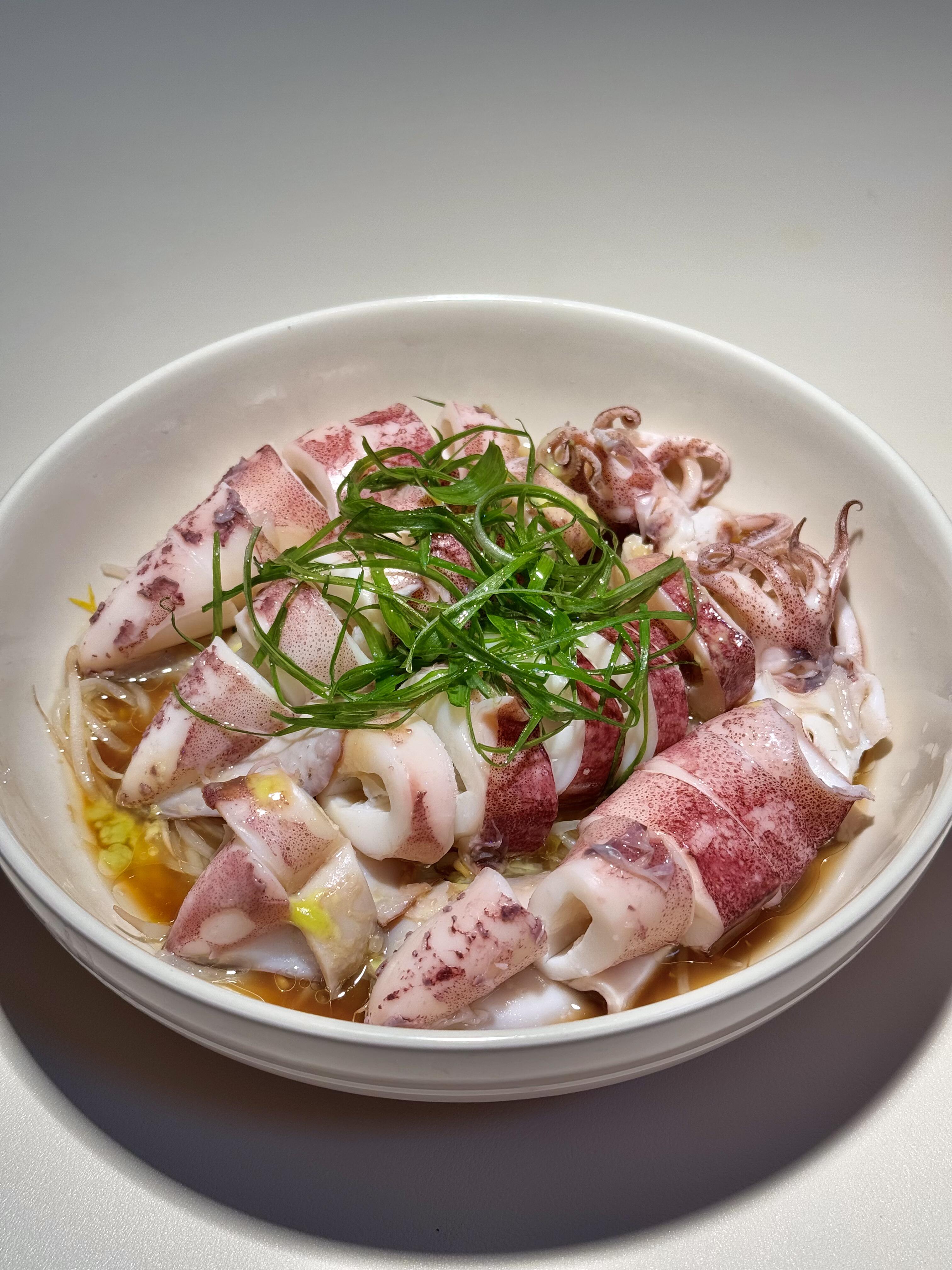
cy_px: 635
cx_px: 476
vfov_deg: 39.7
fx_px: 1760
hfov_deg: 30.3
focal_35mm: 48
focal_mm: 6.76
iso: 64
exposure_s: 1/593
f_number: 1.78
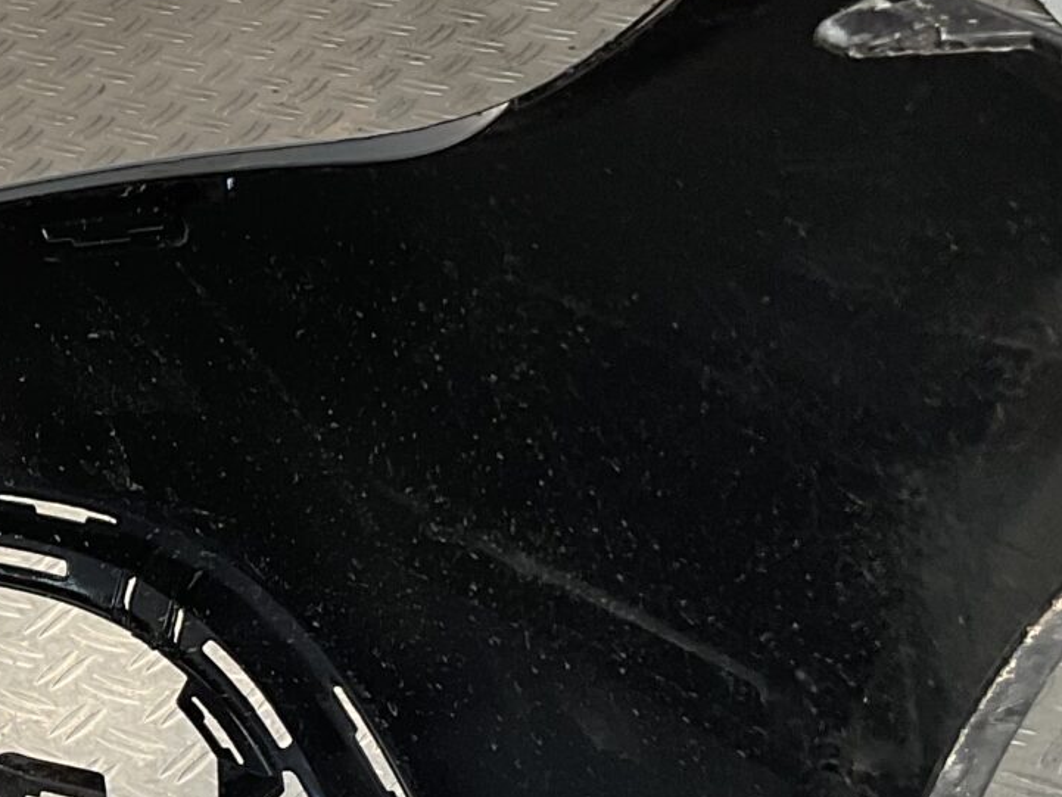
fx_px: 3161
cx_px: -233
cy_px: 617
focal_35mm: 103
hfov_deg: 18.1
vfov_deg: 14.3
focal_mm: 3
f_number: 1.8
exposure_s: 1/333
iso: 16
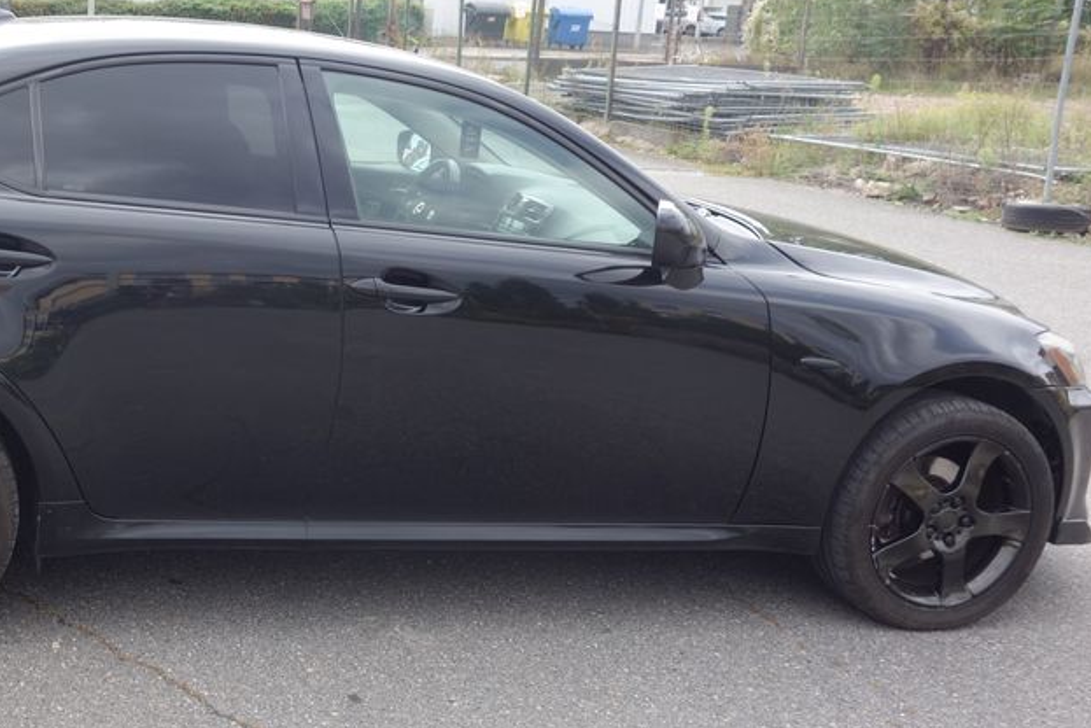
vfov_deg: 29.2
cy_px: 298
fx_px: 1395
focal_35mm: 46
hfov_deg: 40.9
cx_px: 217
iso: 125
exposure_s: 1/125
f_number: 5.6
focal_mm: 10.4
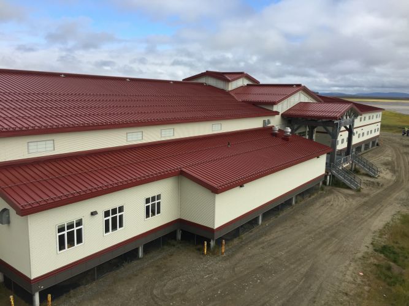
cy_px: 153
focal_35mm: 29
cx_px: 204
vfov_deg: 48.2
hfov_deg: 61.7
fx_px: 343
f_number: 2.2
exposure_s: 1/1464
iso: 32
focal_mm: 4.15
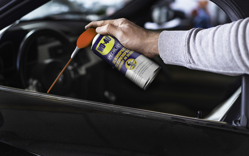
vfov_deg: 24.0
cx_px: 124
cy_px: 71
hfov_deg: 37.5
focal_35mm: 54
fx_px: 366
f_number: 2.5
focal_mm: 50
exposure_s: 1/100
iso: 800
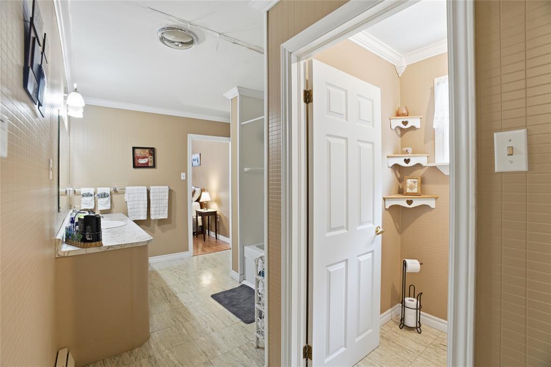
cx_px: 276
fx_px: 245
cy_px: 184
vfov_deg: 73.7
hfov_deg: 96.8
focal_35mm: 16
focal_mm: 16
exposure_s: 1/6
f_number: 6.3
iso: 100
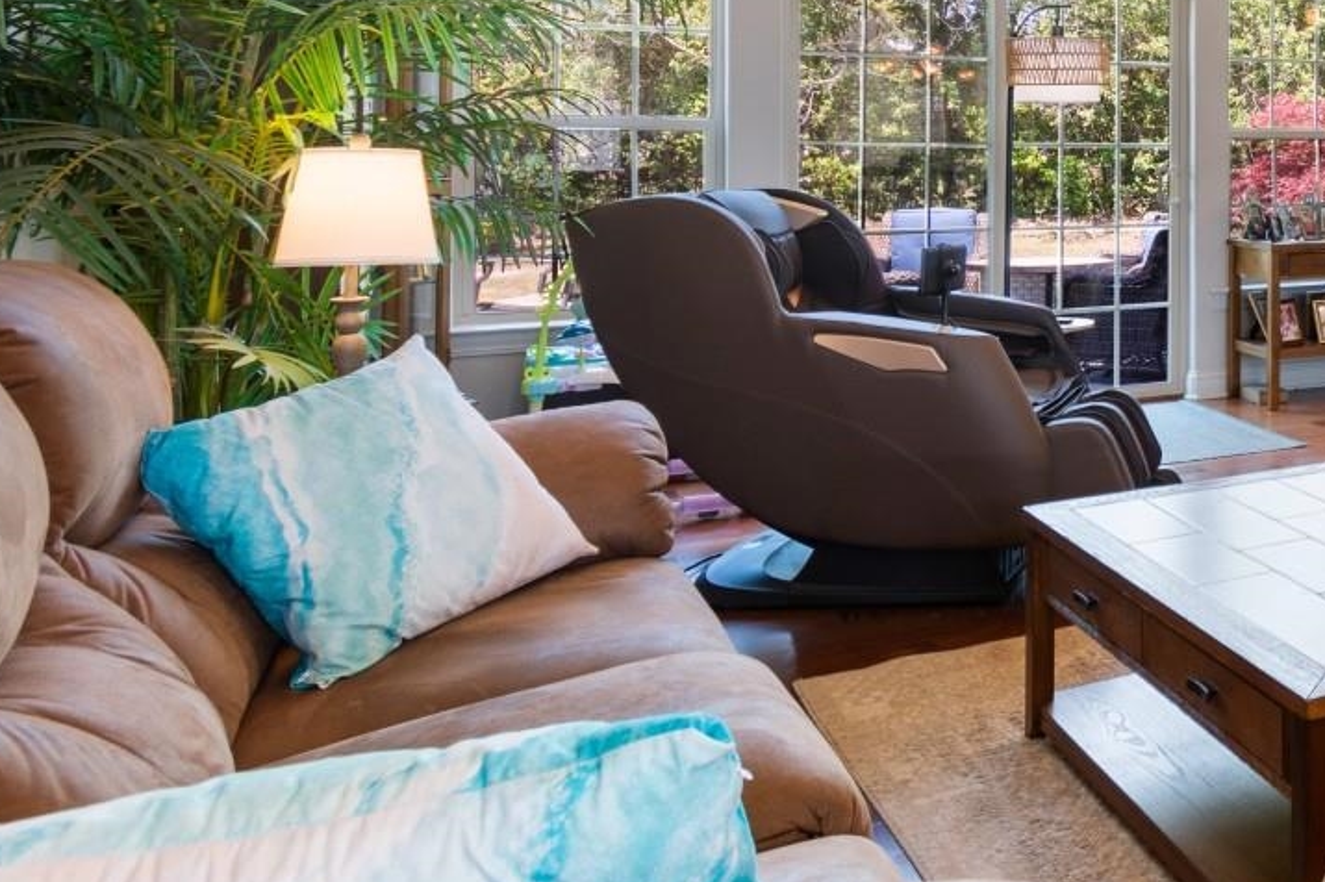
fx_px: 1251
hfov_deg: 43.7
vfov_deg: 36.9
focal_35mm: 34
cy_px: 128
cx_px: 1444
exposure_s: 1/2
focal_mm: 10
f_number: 4.5
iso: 100
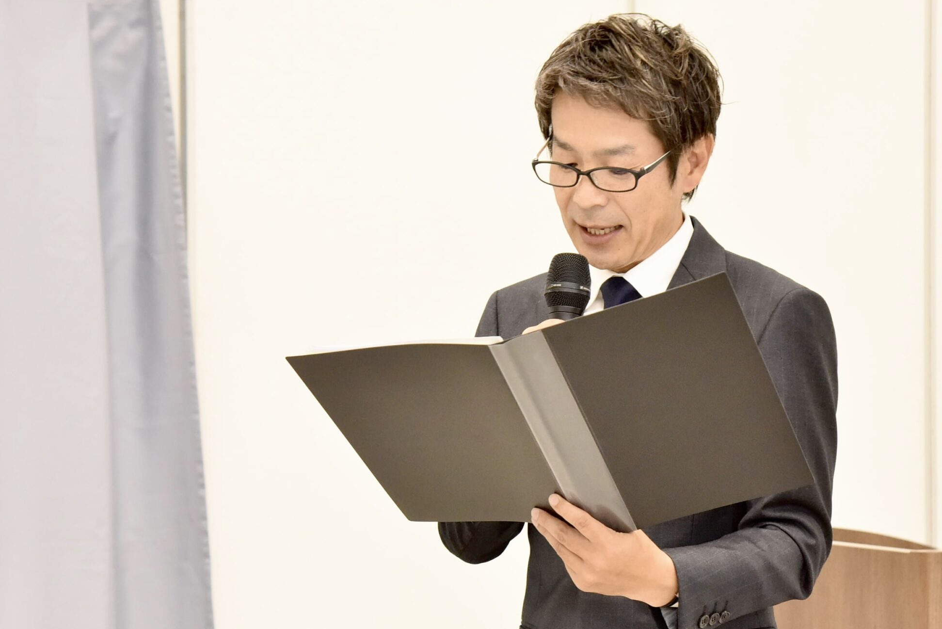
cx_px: 593
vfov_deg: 12.2
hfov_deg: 18.2
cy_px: 363
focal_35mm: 112
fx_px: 2932
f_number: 5.6
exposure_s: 1/125
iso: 4000
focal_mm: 85
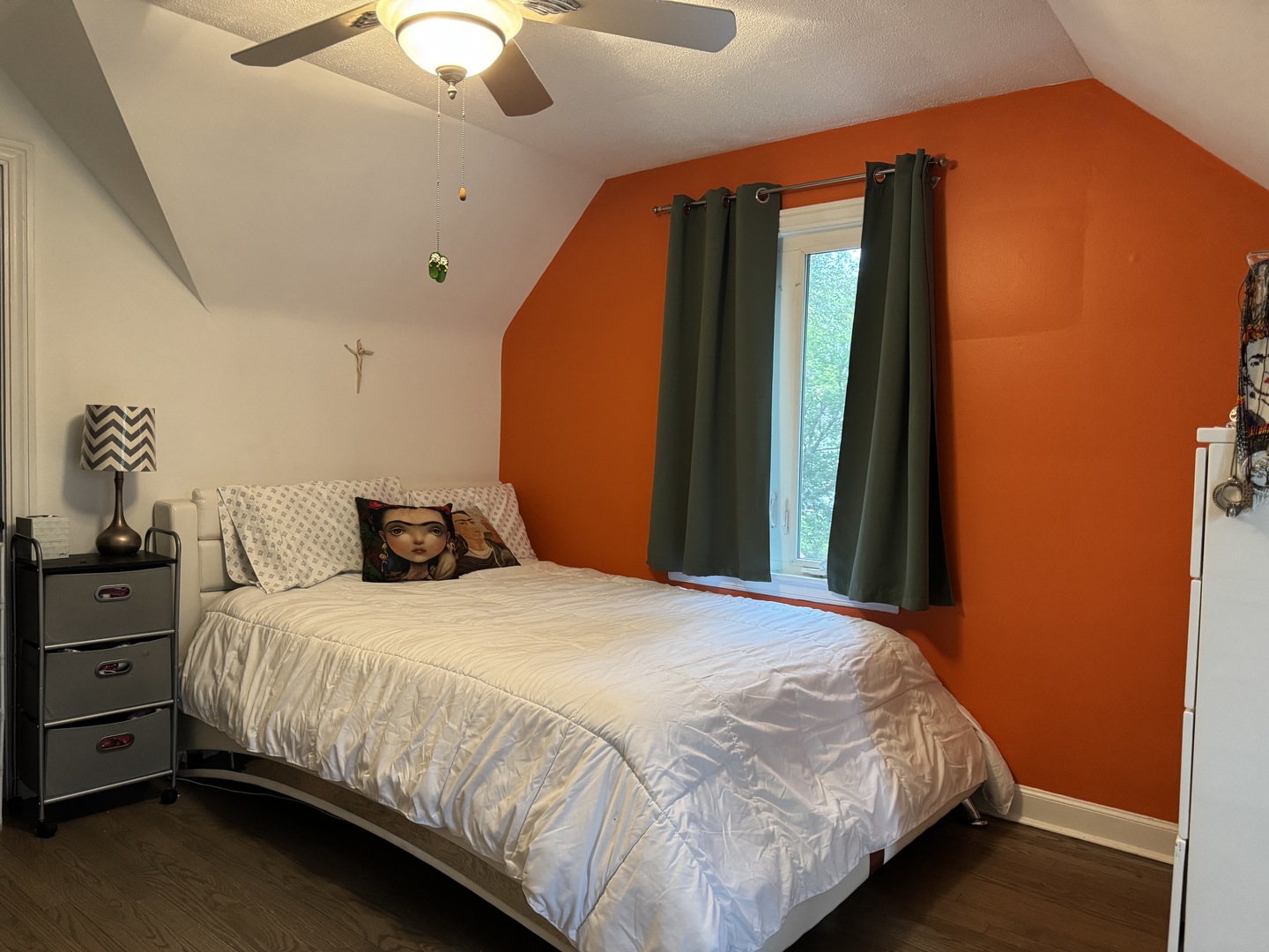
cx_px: 634
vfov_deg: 56.8
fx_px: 880
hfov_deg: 71.6
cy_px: 476
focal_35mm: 24
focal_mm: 6.76
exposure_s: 1/60
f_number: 1.78
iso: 500
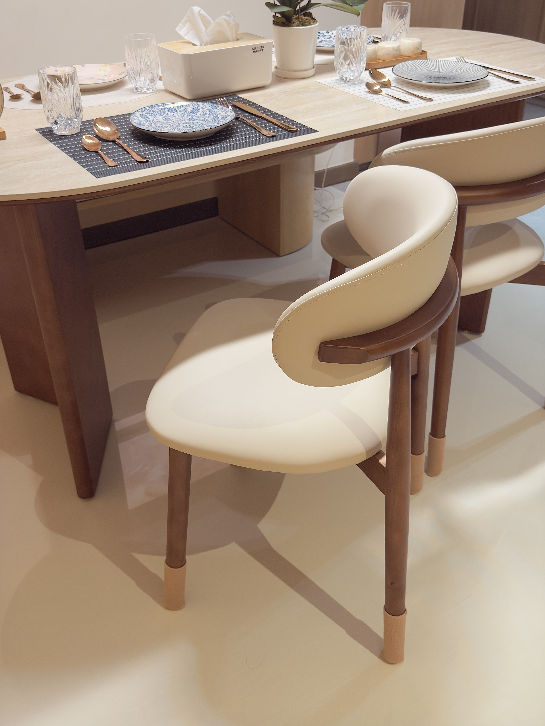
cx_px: 272
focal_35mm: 35
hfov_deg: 40.7
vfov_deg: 52.6
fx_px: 735
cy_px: 363
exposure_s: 1/50
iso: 160
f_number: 1.78
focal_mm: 6.76
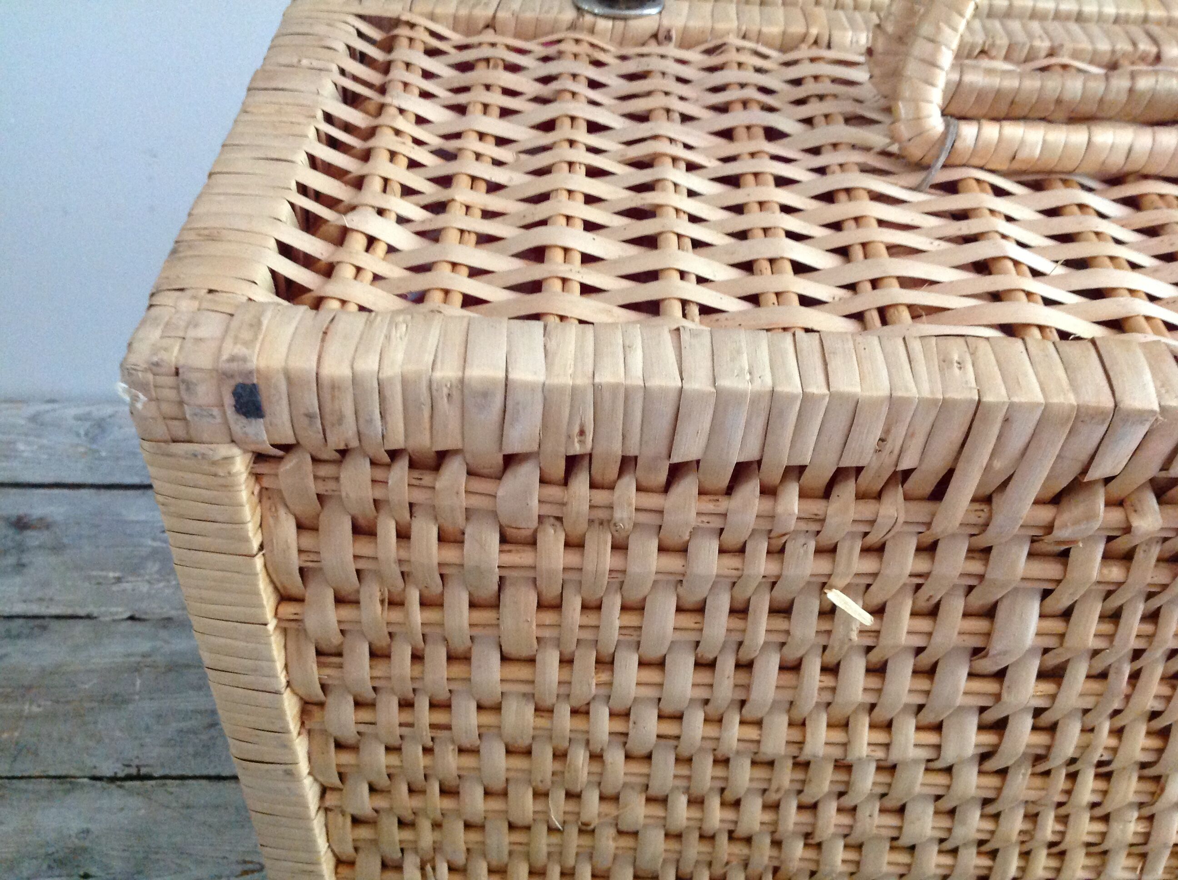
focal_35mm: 35
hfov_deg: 52.7
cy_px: 440
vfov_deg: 40.6
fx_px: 1189
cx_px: 589
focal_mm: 4.28
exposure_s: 1/15
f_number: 2.4
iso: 320
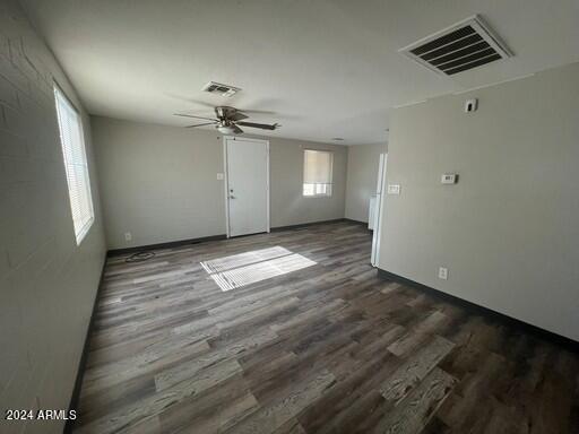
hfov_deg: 106.2
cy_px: 217
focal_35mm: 13
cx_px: 290
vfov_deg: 89.9
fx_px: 217
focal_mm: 1.57
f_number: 1.8
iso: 80
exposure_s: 1/99
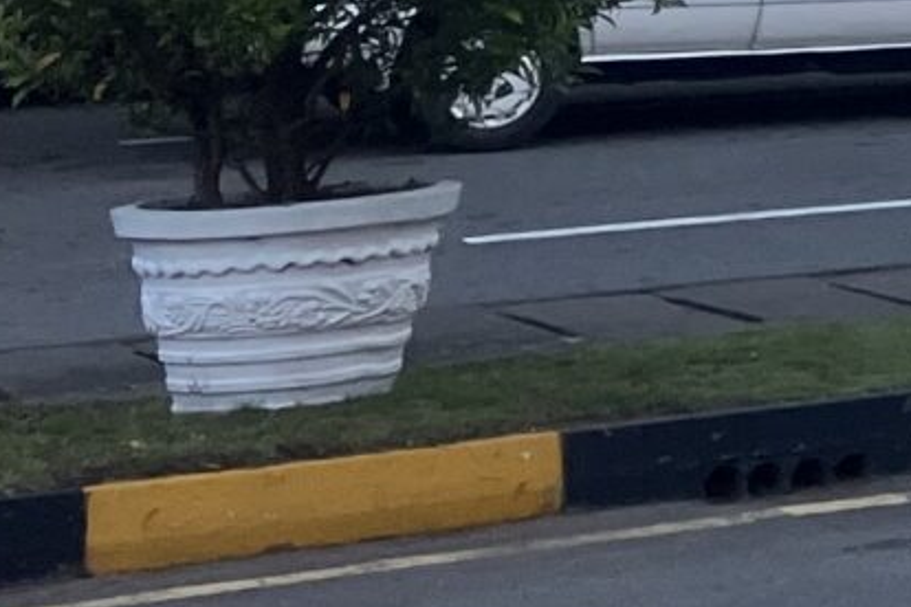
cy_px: -847
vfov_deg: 7.2
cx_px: 2614
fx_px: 4555
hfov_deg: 9.4
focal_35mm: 180
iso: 40
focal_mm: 3.99
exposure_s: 1/121
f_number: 1.8
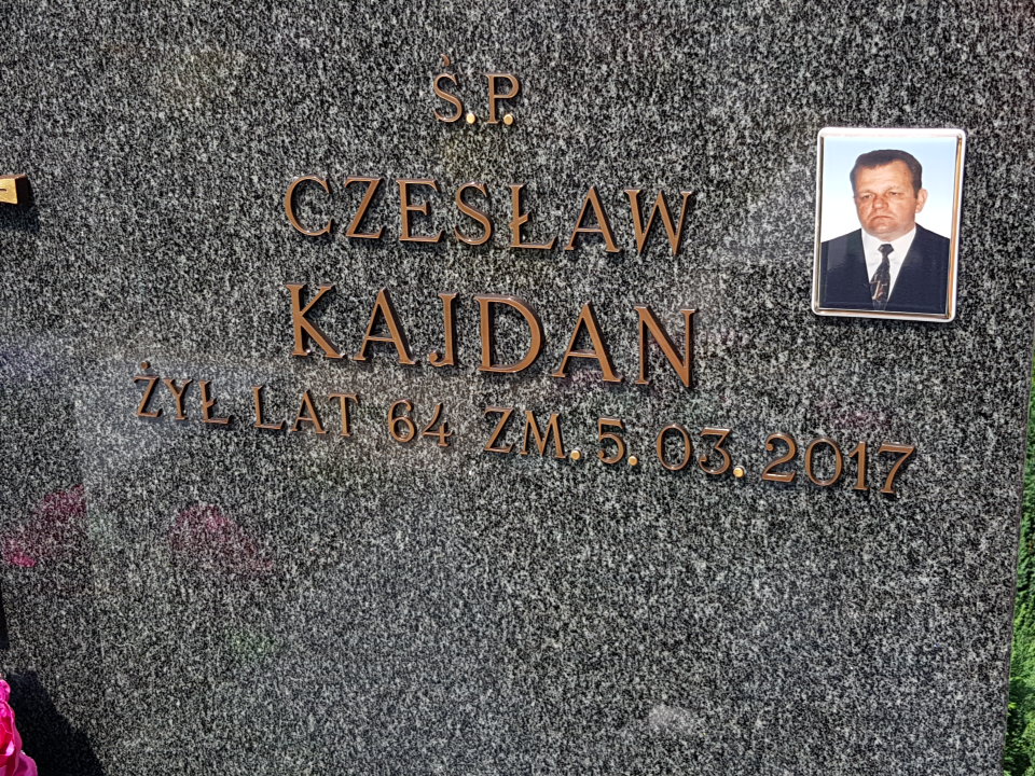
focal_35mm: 26
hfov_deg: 67.3
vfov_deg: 53.1
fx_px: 777
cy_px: 388
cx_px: 518
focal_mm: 4.2
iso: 40
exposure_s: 1/1556
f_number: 1.7
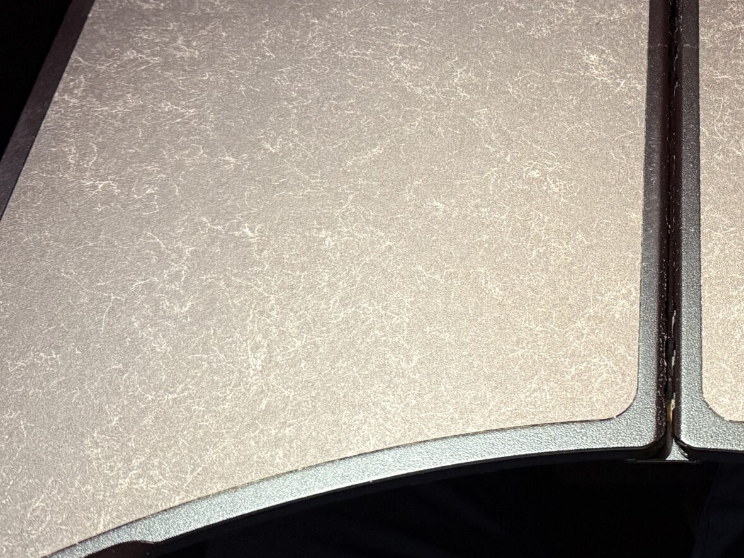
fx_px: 1117
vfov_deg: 27.6
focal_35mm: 52
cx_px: 646
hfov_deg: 35.0
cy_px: 134
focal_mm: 6.76
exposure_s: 1/52
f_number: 1.78
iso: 800
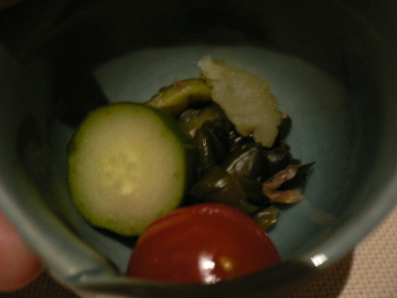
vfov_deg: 40.7
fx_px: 401
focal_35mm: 35
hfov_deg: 52.6
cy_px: 149
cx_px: 198
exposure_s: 1/8
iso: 200
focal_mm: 5.8
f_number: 2.8
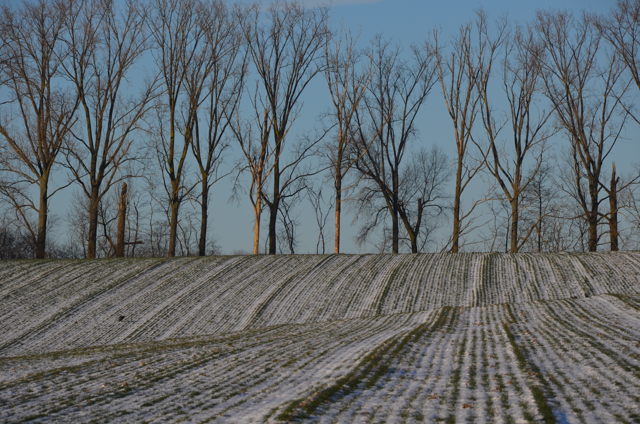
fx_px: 4390
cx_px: 320
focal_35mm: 248
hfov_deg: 8.3
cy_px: 212
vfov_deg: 5.5
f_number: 8
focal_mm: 165
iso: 200
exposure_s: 1/1000
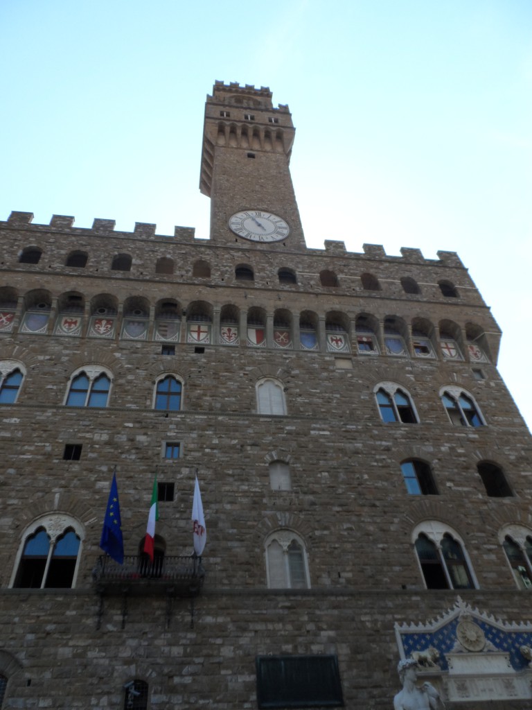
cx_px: 266
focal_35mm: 24
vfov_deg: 71.6
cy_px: 355
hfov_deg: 56.8
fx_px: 492
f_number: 3.2
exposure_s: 1/750
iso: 100
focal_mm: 4
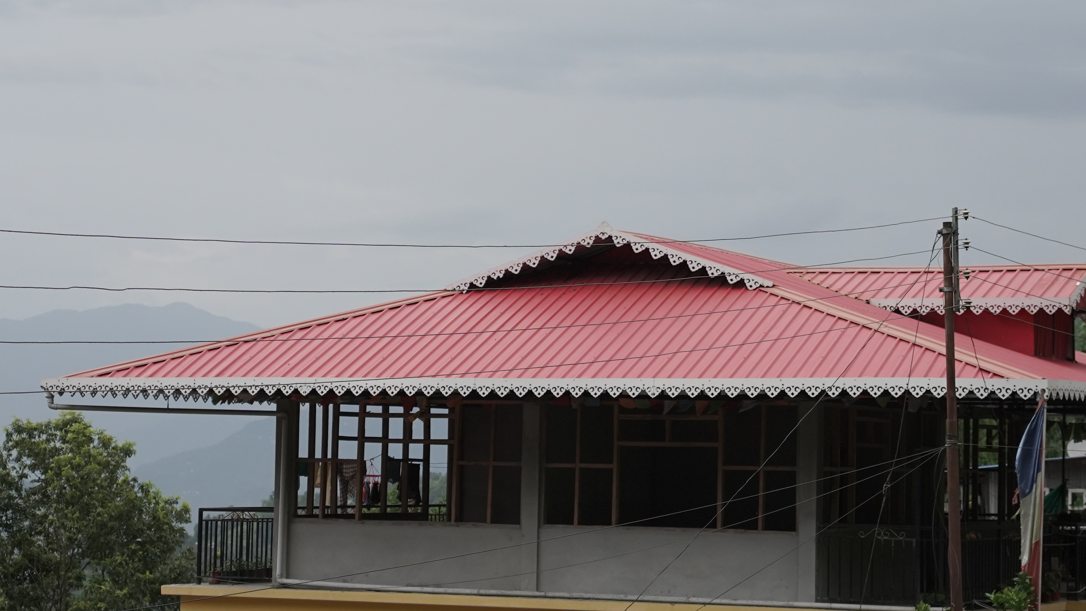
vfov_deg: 13.1
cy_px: 353
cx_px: 587
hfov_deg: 23.2
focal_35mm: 92
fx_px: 2649
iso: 1600
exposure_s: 1/5000
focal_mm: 47
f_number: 2.8
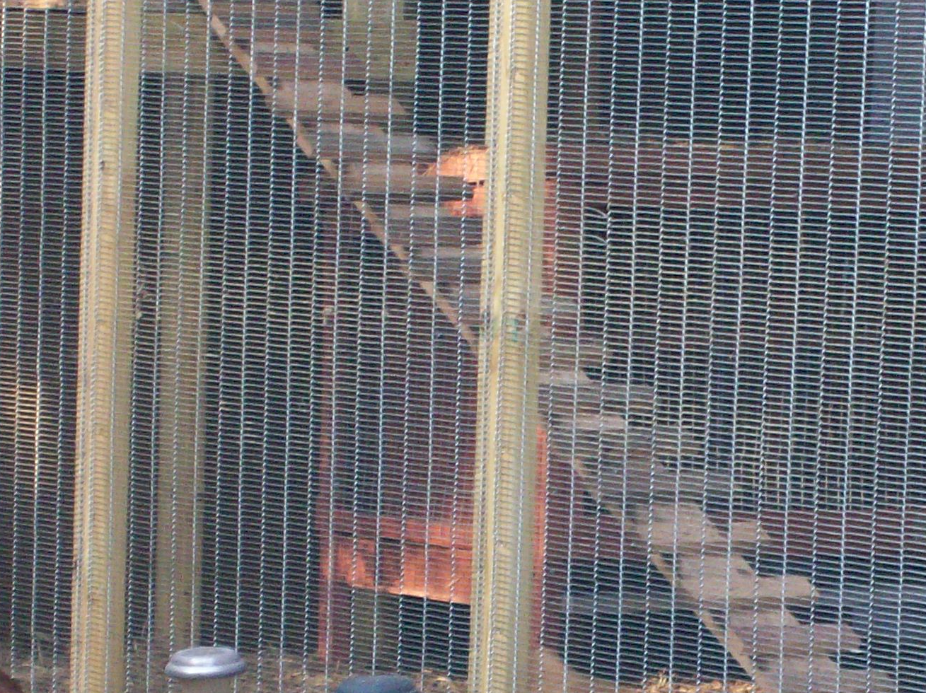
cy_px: 702
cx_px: 739
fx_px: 6282
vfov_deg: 6.3
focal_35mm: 235
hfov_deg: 8.4
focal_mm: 18
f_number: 4.8
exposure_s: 1/29
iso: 160
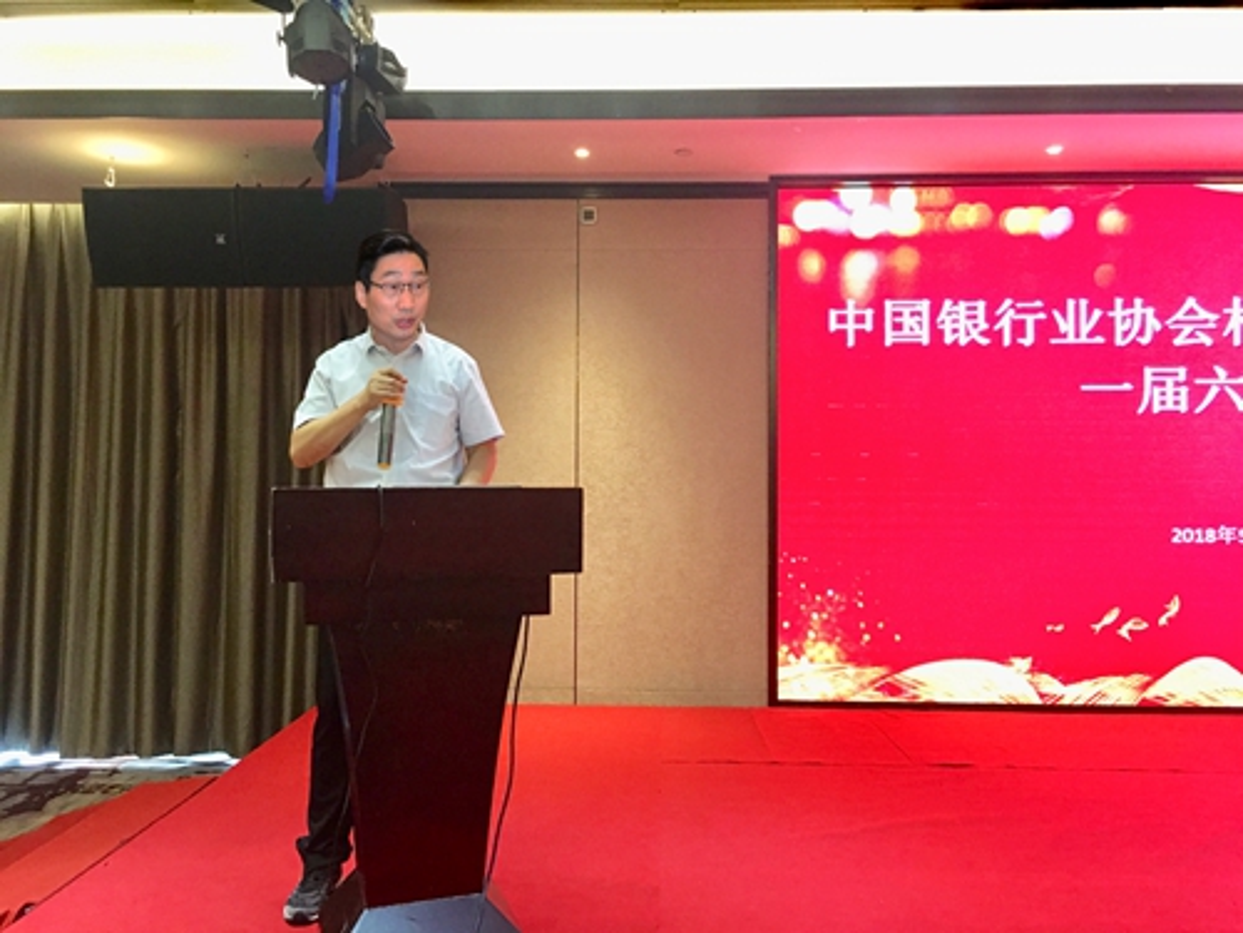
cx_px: 622
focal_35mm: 29
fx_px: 1041
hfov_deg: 61.7
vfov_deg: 48.2
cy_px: 466
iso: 80
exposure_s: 1/10
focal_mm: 4.15
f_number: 2.2
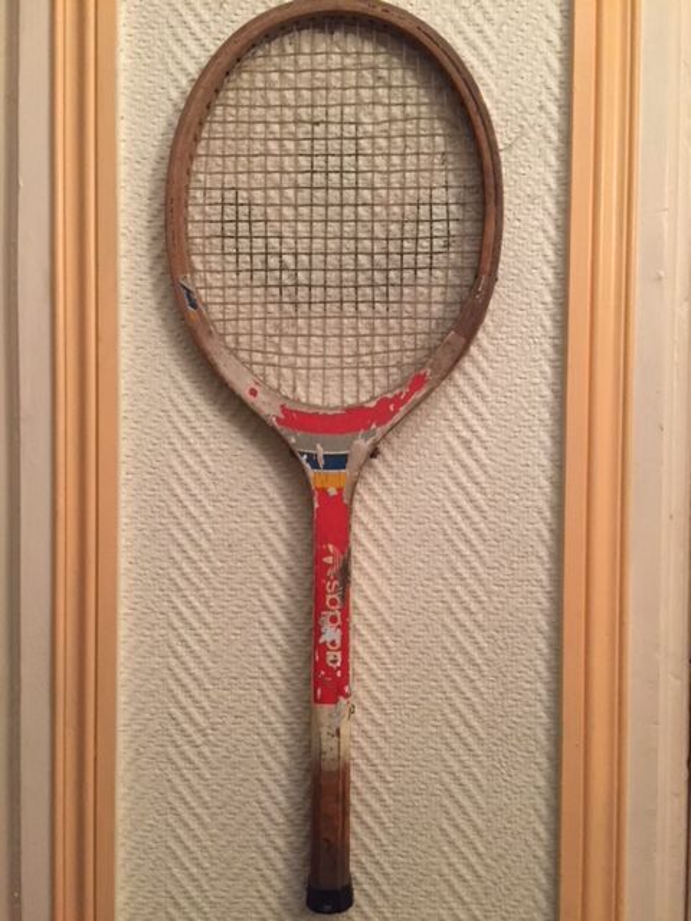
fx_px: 772
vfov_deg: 61.7
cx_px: 346
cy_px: 460
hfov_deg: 48.2
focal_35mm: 29
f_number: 2.2
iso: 250
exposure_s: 1/33
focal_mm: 4.15
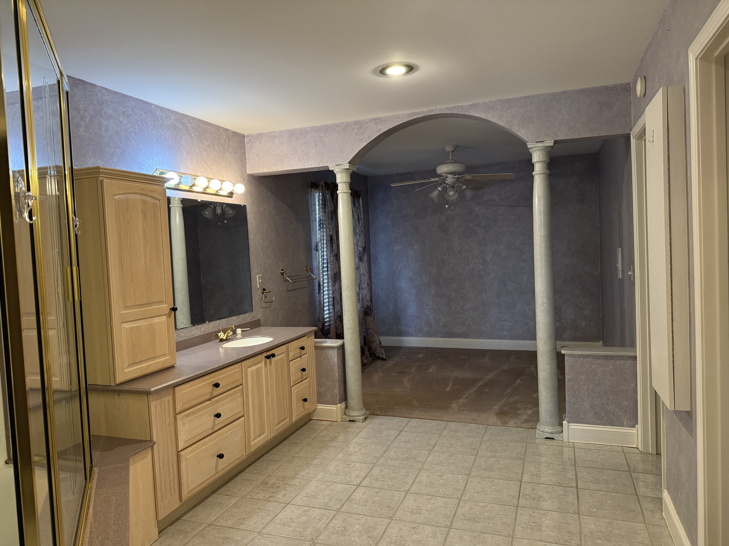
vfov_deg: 56.8
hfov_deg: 71.6
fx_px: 505
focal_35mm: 24
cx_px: 364
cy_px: 273
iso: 200
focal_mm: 6.76
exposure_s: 1/60
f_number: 1.78
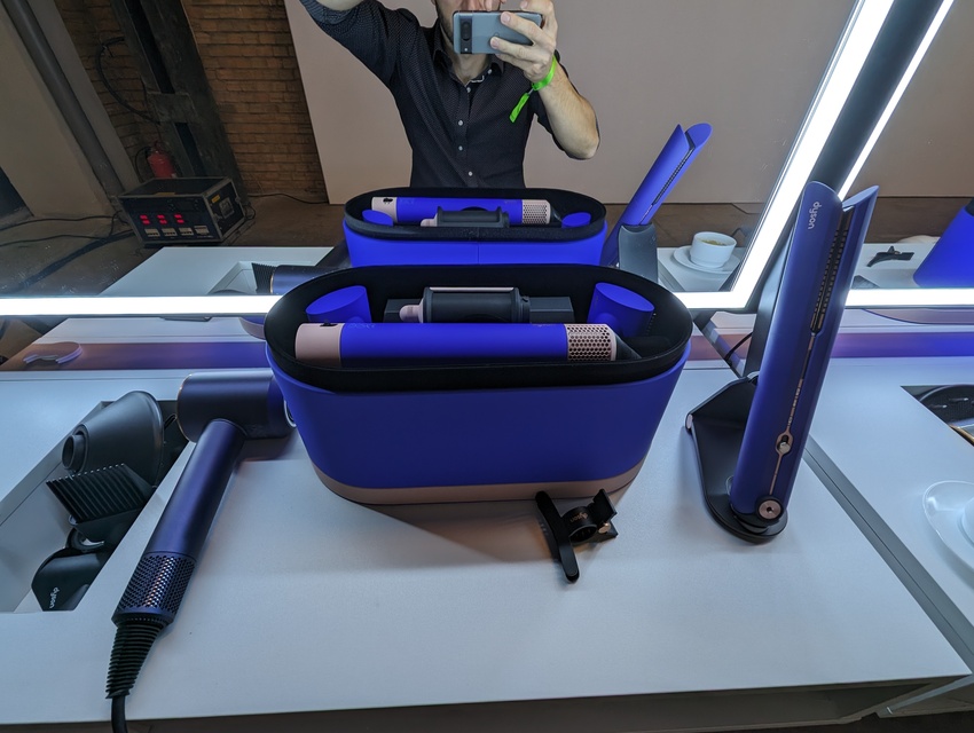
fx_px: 366
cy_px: 366
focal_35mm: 13
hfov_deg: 106.1
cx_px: 487
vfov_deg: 90.1
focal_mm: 1.95
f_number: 2.2
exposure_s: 1/116
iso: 46
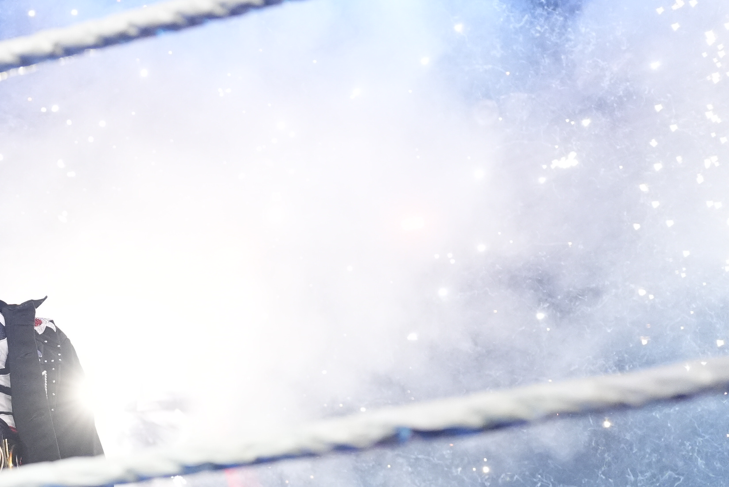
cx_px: -57
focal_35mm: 67
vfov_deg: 19.7
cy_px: 506
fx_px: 1358
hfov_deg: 27.7
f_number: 2
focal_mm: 28
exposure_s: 1/1000
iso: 4000
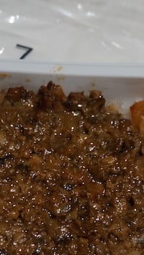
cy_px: 177
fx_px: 624
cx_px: 47
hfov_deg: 13.1
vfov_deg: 23.0
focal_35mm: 92
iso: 1000
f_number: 4.5
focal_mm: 26
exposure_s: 1/60
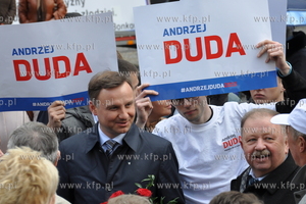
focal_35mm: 210
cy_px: 115
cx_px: 122
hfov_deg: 9.8
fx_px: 1782
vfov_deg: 6.6
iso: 200
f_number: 6.3
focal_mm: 105
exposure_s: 1/160
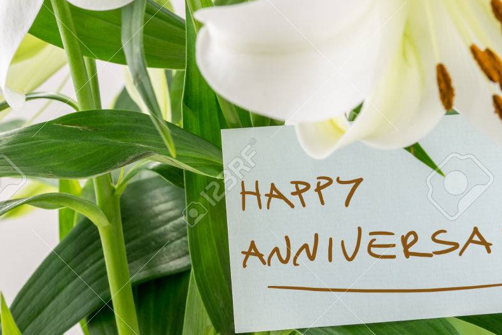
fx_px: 2412
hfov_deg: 11.9
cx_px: 338
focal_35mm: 173
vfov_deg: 7.9
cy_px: 161
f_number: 16
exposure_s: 1/1.67
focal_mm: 105
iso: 100
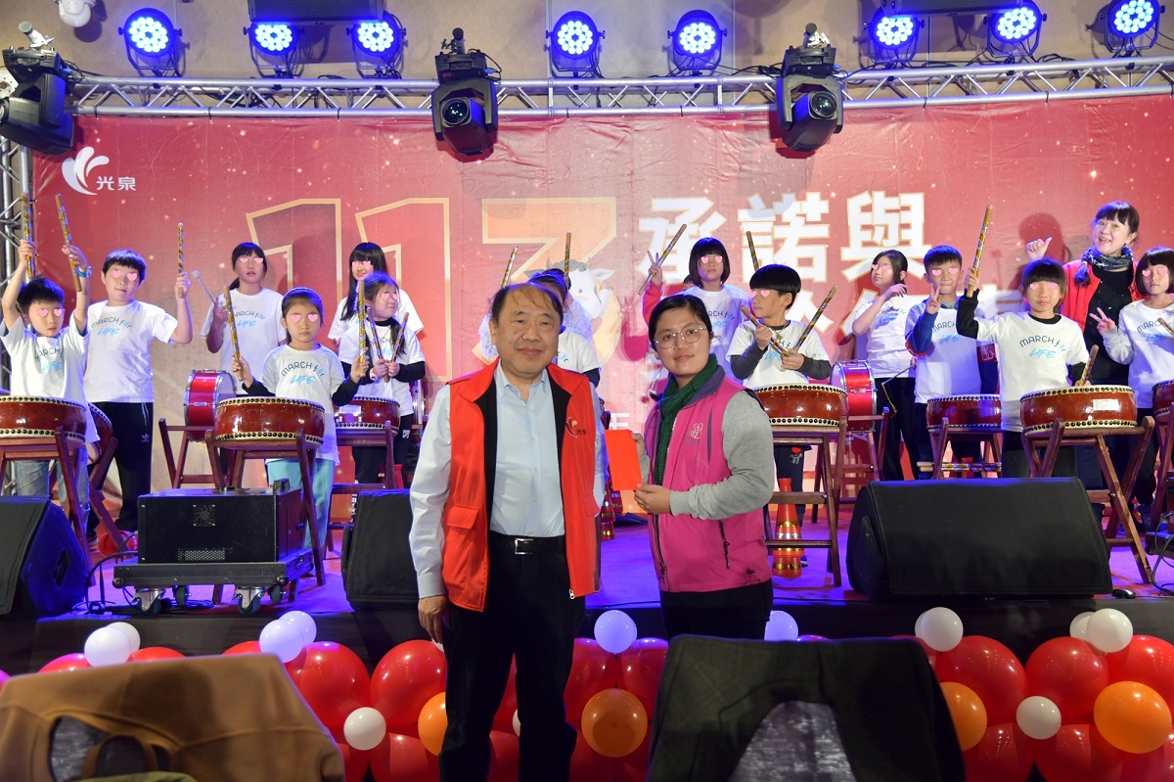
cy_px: 391
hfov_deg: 44.5
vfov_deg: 30.5
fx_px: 1434
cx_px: 587
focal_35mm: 44
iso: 640
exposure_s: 1/100
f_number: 4
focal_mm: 44
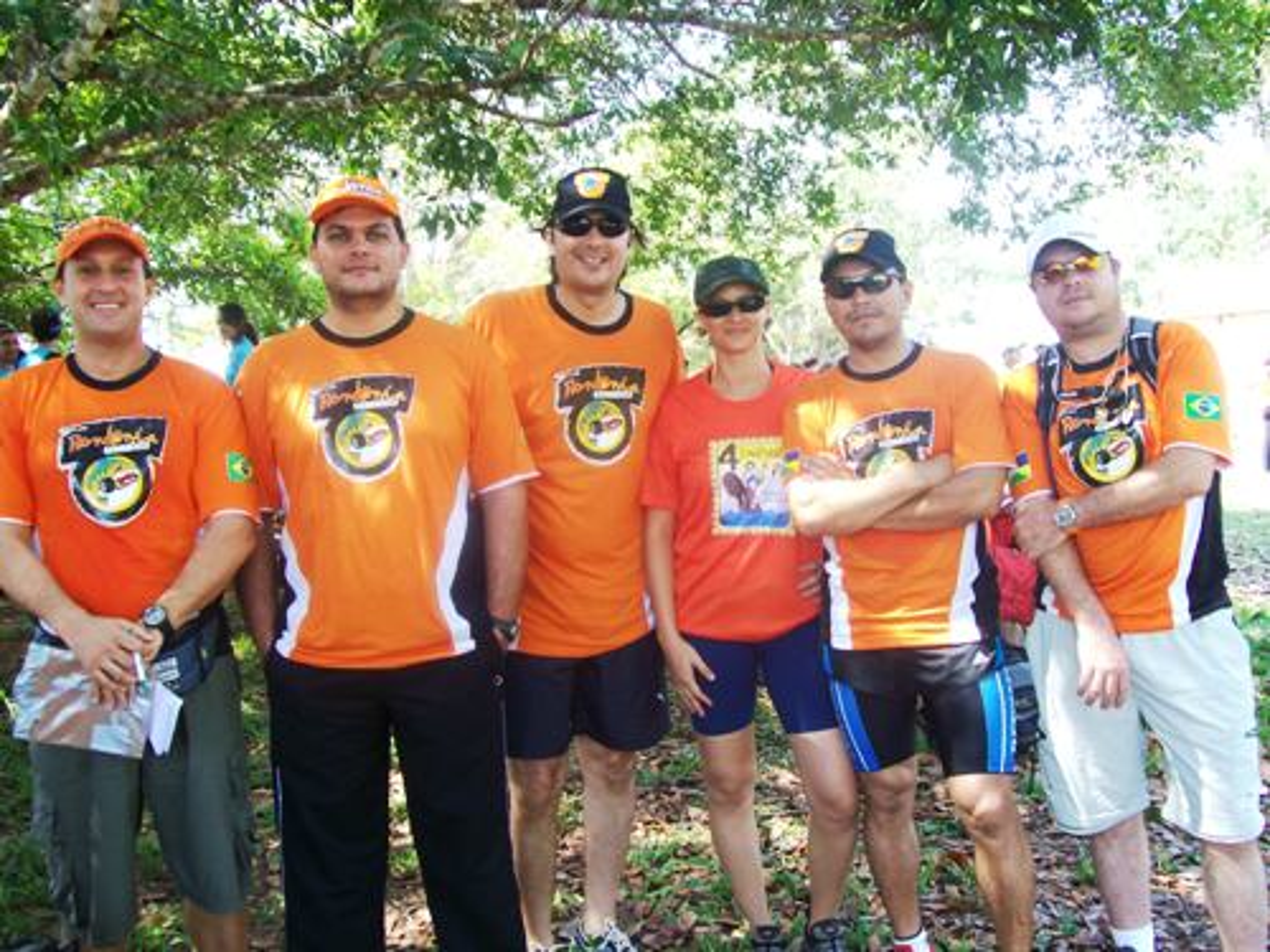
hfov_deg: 51.4
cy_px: 476
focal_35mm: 36
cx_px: 635
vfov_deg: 39.7
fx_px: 1321
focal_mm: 6
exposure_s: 1/82.6
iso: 80
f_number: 2.7
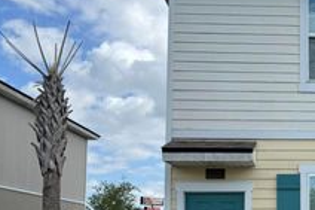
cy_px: 185
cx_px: 339
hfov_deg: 30.7
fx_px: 516
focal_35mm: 59
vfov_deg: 22.4
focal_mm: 6.76
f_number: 1.78
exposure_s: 1/3802
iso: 80
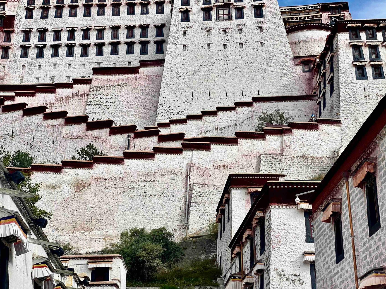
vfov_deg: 24.0
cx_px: 166
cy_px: 130
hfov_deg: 31.6
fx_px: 680
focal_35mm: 61
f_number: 2
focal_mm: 6
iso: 20
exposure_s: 1/1332
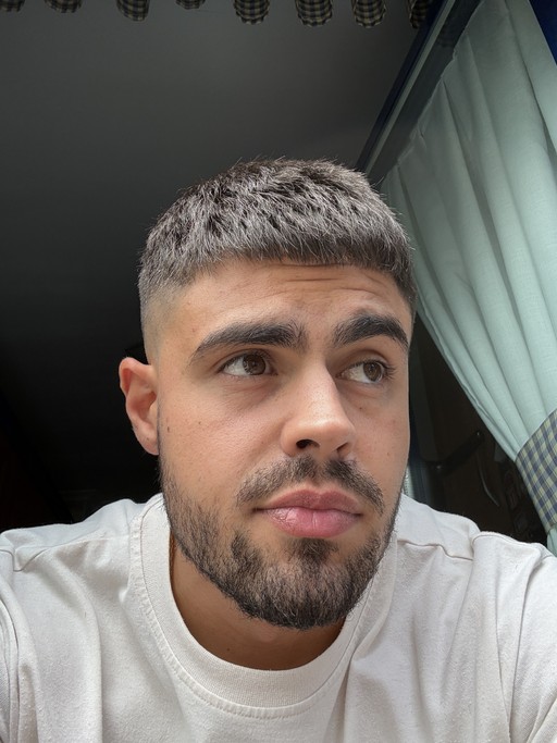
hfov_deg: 46.8
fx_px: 644
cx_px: 278
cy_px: 372
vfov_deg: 60.0
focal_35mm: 30
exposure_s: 1/121
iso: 32
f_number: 1.9
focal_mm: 2.69
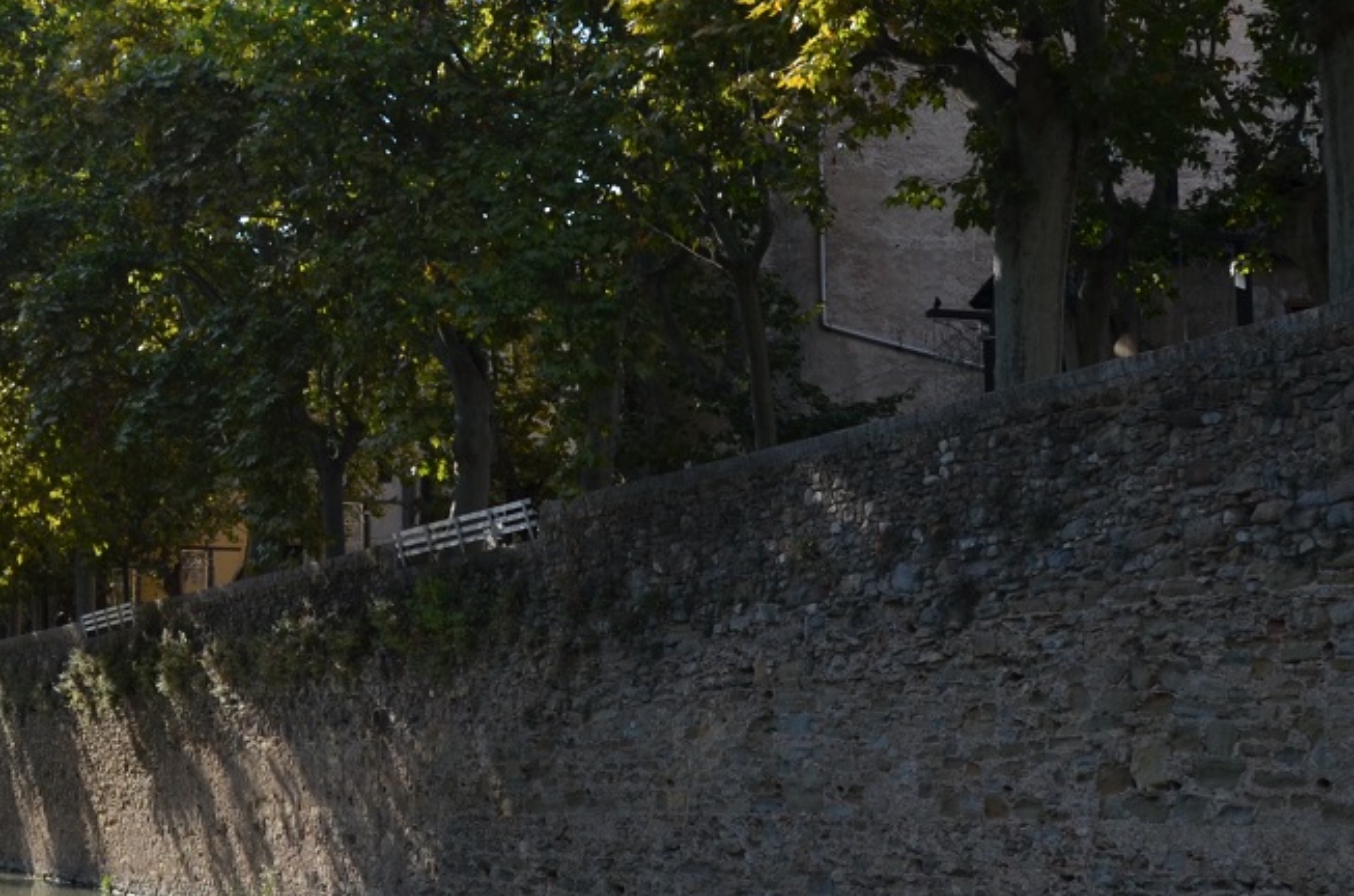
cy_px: 409
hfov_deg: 28.3
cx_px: 65
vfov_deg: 19.9
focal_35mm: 68
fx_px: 2551
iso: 200
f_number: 8
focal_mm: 20
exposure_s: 1/250
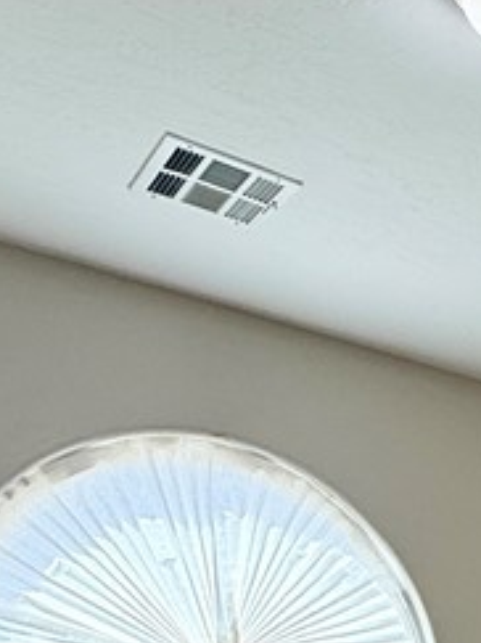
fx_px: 1094
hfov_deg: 21.5
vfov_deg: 26.3
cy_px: 897
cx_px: 687
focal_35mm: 59
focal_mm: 2.22
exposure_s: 1/200
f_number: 2.2
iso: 50
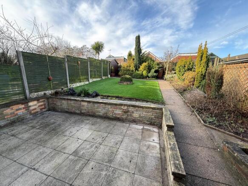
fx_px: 100
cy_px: 93
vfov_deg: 85.7
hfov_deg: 102.1
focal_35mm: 14
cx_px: 124
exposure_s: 1/131
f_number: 2.2
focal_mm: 2.22
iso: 50
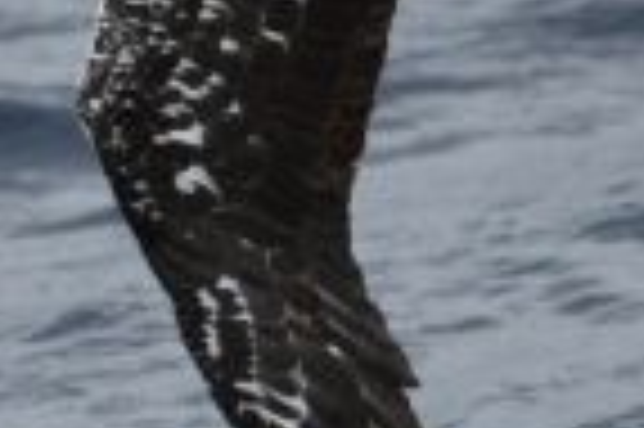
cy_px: -399
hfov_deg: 0.9
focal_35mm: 2351
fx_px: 42008
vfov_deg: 0.6
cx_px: 104
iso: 900
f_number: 6
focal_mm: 420
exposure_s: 1/8000
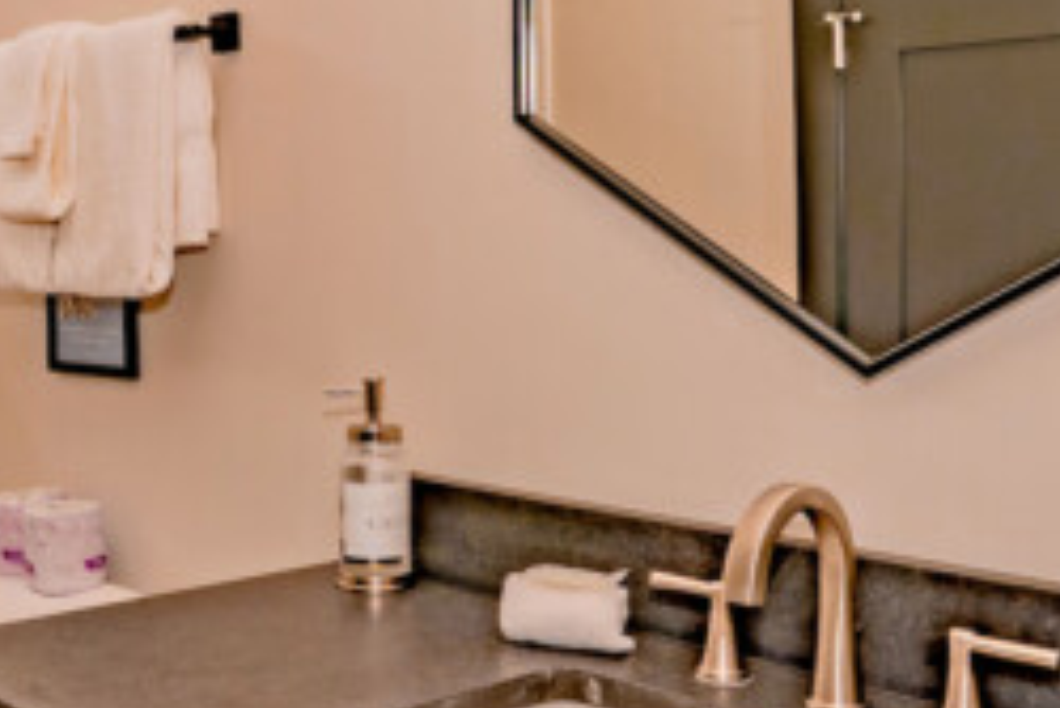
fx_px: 1414
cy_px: 267
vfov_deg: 28.0
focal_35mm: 48
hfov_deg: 39.8
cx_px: 250
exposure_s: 1/200
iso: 200
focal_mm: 16
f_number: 6.3
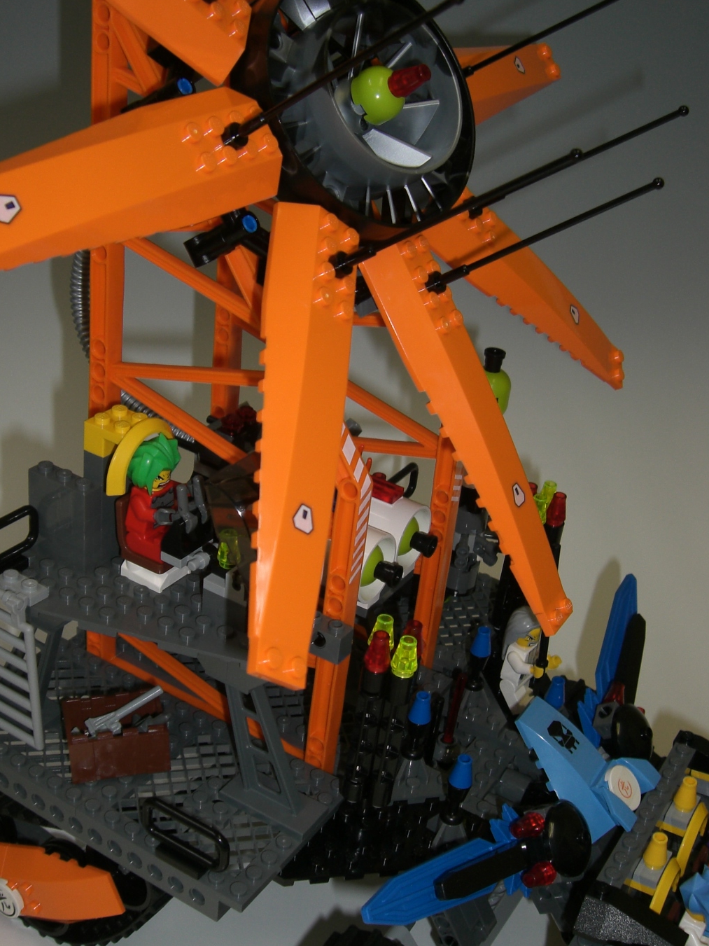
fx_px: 1229
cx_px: 340
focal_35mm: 45
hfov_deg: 32.2
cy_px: 482
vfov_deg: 42.1
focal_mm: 6.2
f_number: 2.7
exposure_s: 1/60
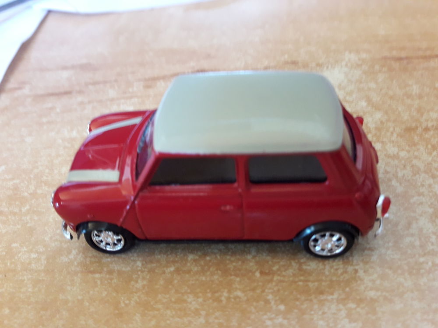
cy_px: 164
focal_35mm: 28
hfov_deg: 63.4
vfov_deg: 49.7
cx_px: 219
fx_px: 354
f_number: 1.9
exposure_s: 1/25
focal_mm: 3.7
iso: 160
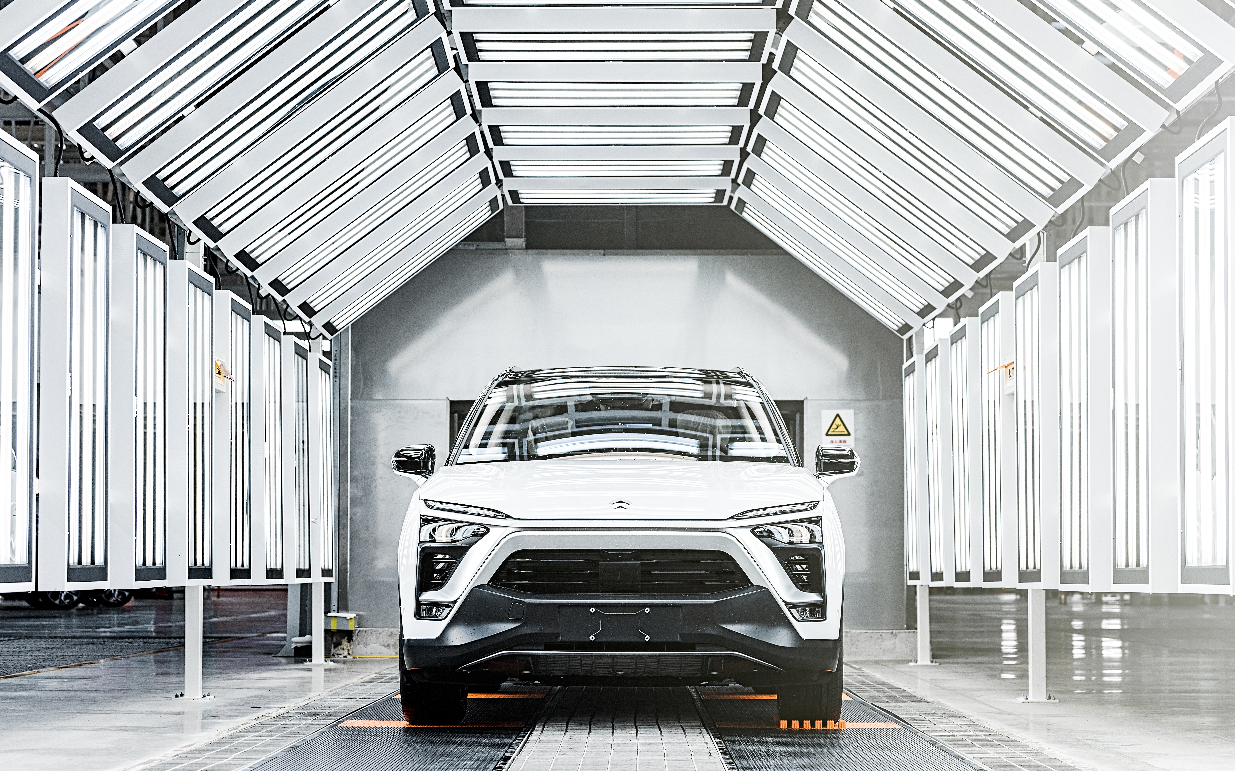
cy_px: 372
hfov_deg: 28.6
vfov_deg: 18.1
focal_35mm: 72
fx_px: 2423
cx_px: 622
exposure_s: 1/200
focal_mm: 70
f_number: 4.5
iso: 160
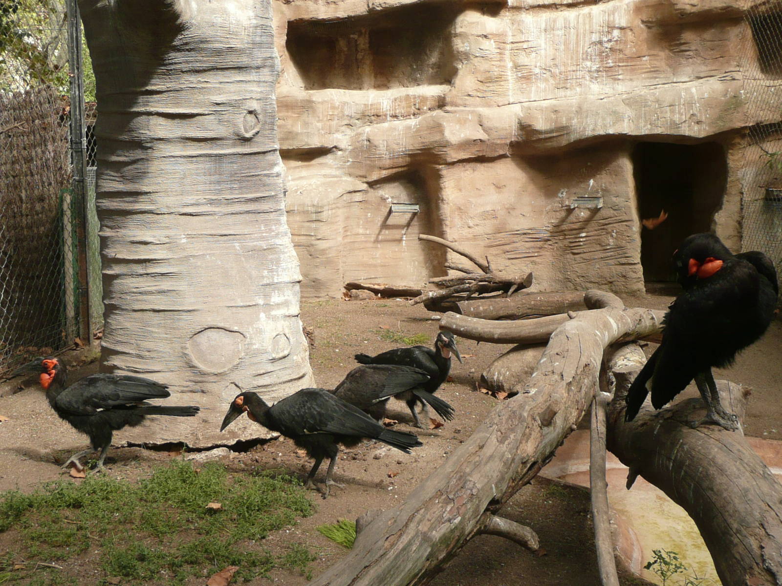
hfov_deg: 39.7
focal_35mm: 48
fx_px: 1084
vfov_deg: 30.3
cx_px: 391
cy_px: 293
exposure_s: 1/100
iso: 100
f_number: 3.5
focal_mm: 5.2
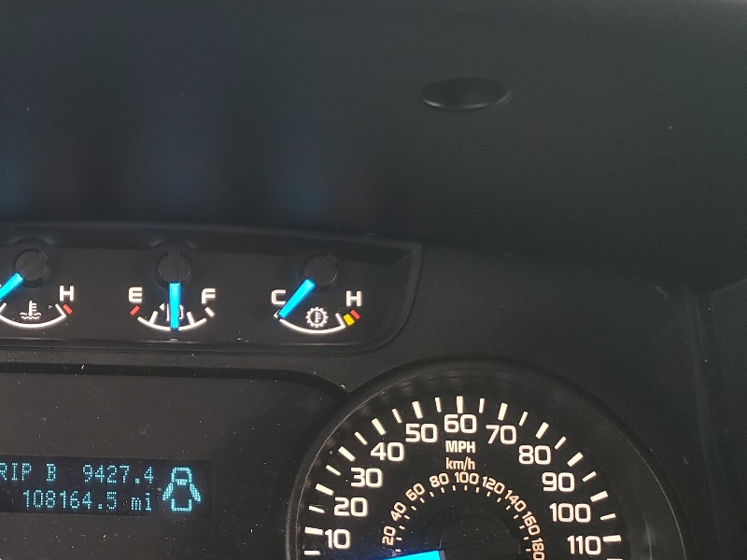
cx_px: 23
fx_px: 1122
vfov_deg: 27.8
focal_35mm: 52
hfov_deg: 34.0
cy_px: 381
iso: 85
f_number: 1.5
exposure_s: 1/60.2
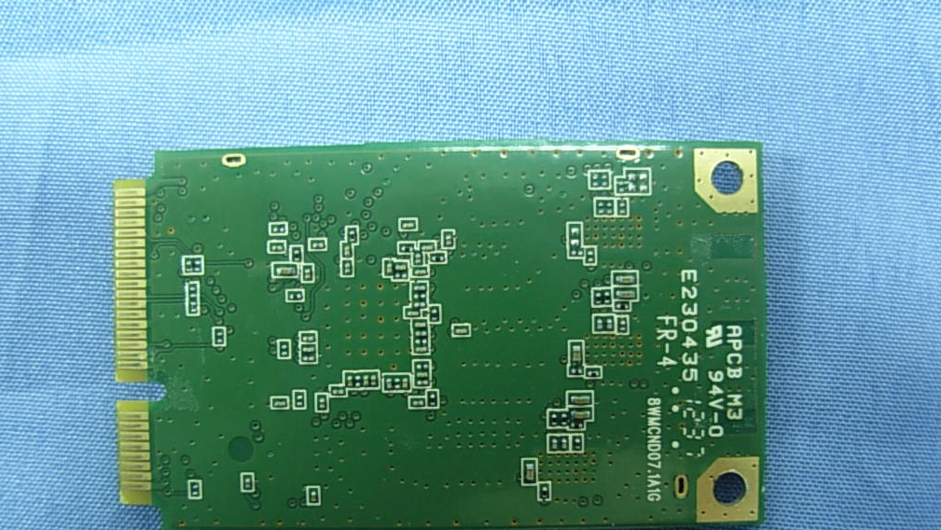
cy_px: 352
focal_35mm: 42
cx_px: 467
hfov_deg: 48.3
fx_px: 1048
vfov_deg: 28.2
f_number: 2.9
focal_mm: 6.3
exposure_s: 1/4
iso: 149
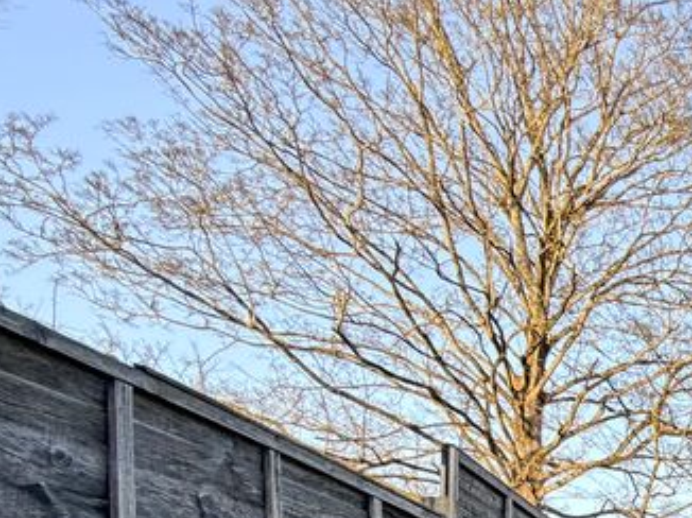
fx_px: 879
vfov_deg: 25.8
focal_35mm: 44
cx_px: 1070
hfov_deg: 27.3
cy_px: 745
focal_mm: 2.22
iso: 50
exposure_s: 1/271
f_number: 2.2
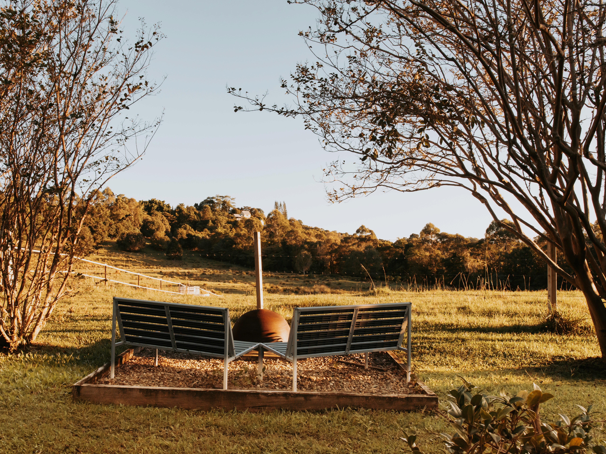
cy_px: 232
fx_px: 525
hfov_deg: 59.8
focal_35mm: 30
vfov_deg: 46.8
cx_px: 266
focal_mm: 18
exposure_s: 1/60
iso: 450
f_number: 8
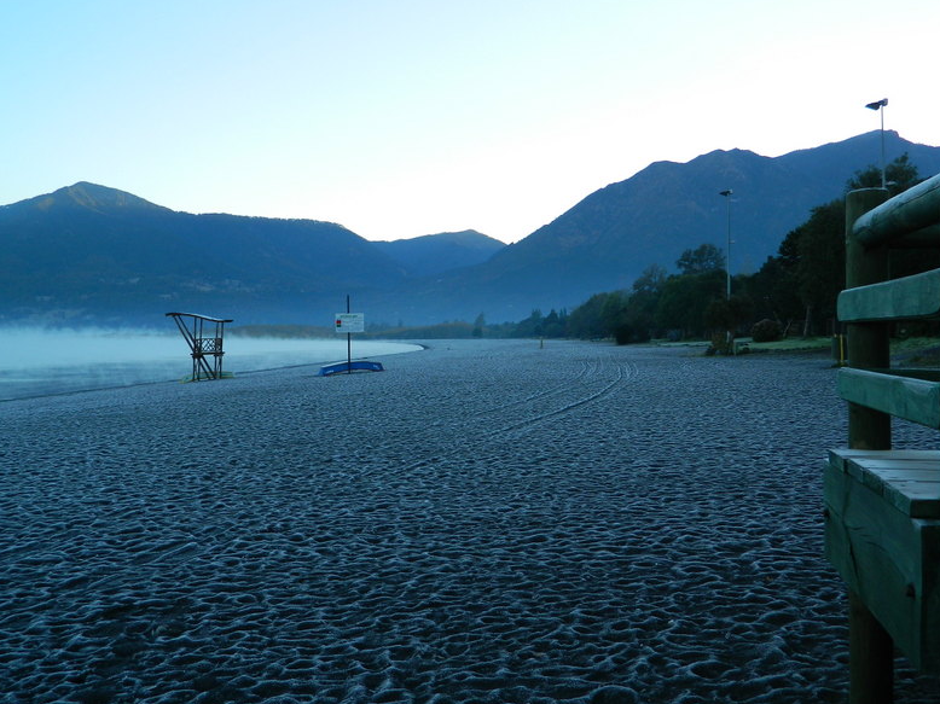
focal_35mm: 36
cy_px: 355
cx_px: 464
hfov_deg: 51.4
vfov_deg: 39.6
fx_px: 977
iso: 80
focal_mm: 6.2
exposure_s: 1/100
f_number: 3.3
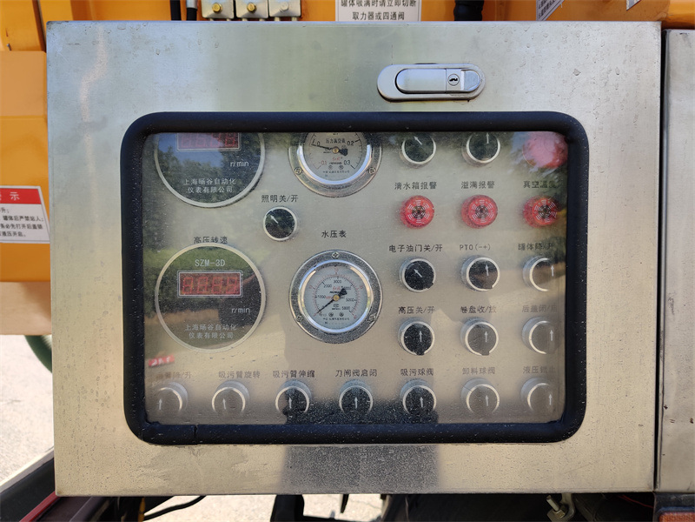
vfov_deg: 51.4
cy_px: 261
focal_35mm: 27
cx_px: 348
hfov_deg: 65.3
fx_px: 542
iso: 100
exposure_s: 1/653
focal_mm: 4.75
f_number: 1.65
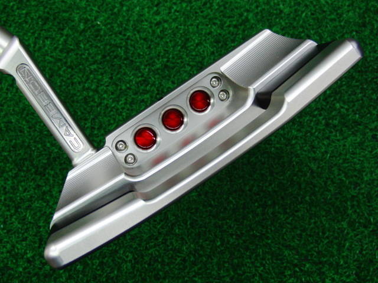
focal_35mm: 37
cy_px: 142
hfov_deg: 50.1
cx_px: 189
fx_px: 404
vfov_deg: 38.7
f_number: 3.6
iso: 400
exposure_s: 1/60
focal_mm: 6.42
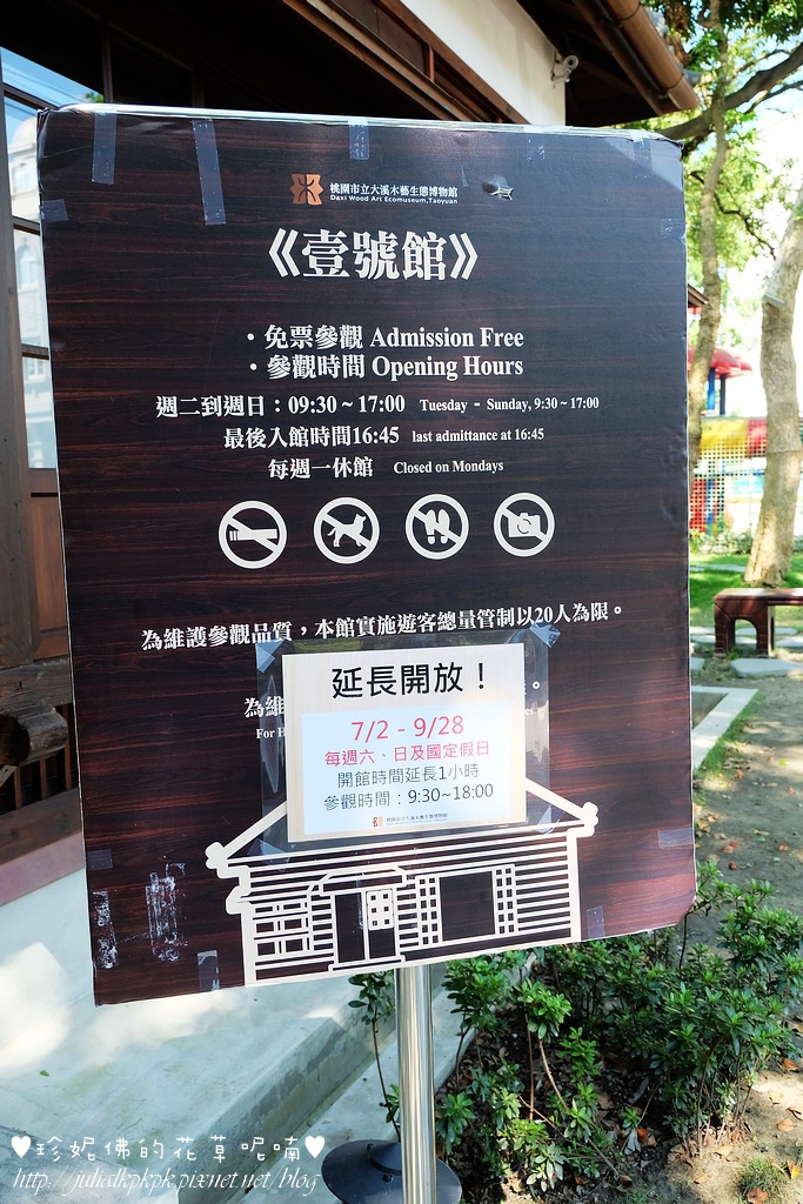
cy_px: 602
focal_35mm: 30
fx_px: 1003
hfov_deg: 43.6
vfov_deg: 61.9
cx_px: 402
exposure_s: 1/125
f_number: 5
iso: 400
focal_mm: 20.1
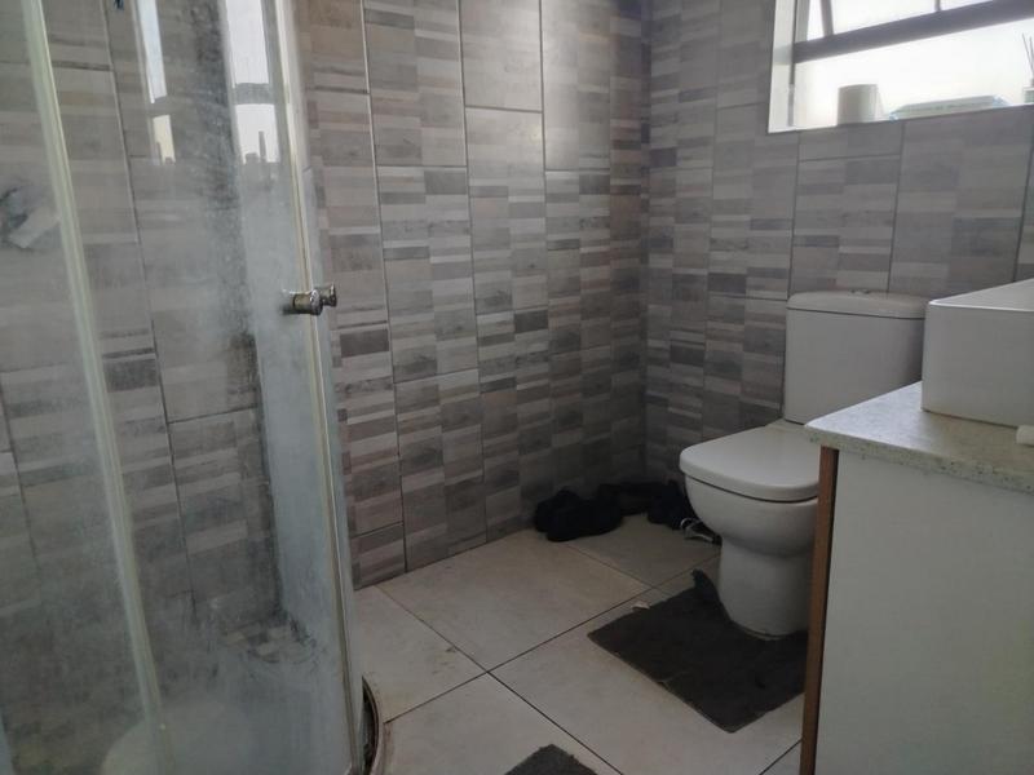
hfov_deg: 71.6
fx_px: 717
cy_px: 388
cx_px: 517
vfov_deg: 56.8
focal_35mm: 24
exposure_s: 1/33.3
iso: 359
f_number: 1.75
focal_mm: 5.25
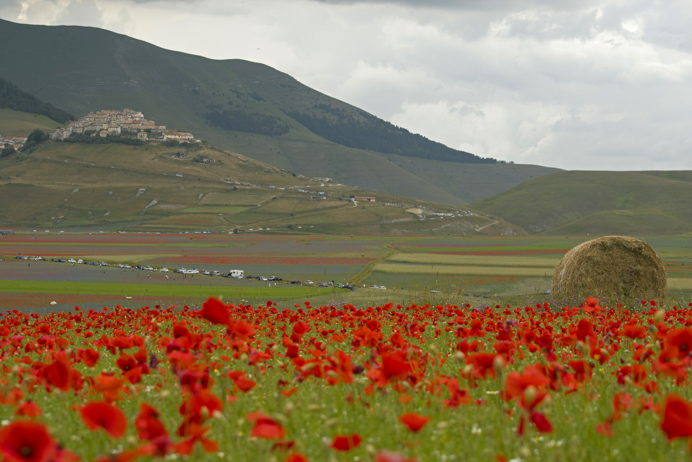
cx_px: 346
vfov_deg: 15.7
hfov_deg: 23.4
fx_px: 1672
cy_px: 231
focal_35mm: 87
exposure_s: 1/200
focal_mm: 58
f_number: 8
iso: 200
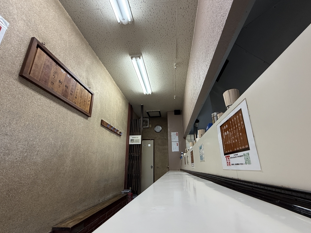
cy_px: 122
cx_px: 159
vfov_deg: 81.7
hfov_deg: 98.2
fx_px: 135
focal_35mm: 15
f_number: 2.2
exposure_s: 1/120
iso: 250
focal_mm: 2.22
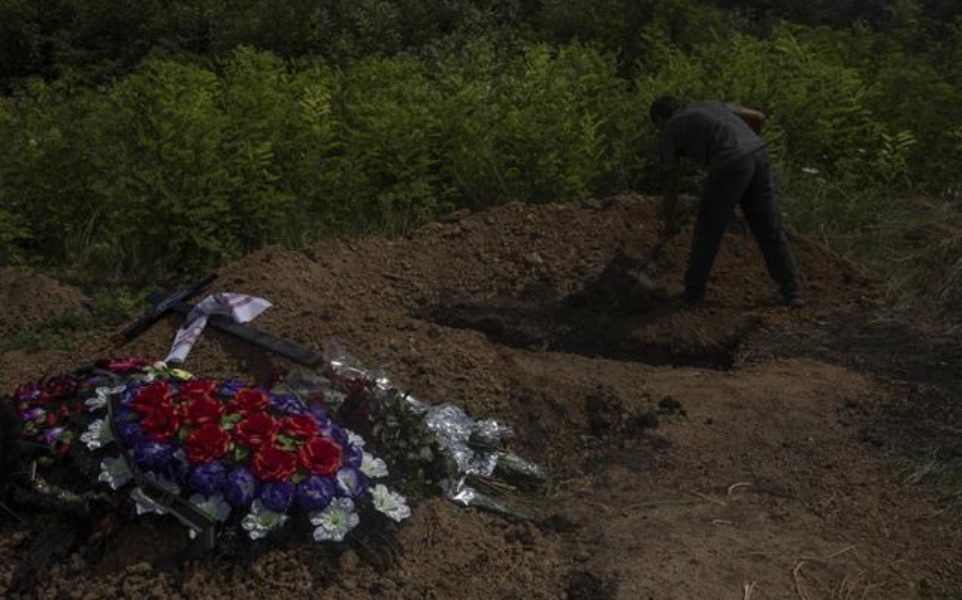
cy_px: 317
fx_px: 944
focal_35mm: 36
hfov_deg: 54.0
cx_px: 484
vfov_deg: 35.3
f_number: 11
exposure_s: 1/500
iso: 100
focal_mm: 35
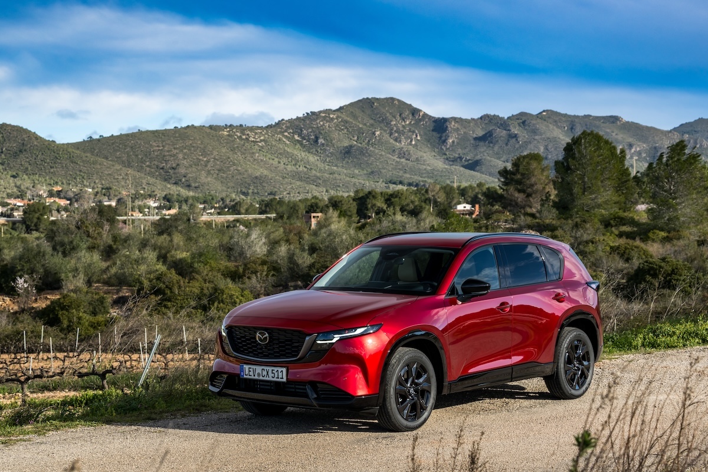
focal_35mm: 70
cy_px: 236
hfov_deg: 28.8
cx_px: 354
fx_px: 1377
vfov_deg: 19.5
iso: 160
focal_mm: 70
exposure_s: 1/250
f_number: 8
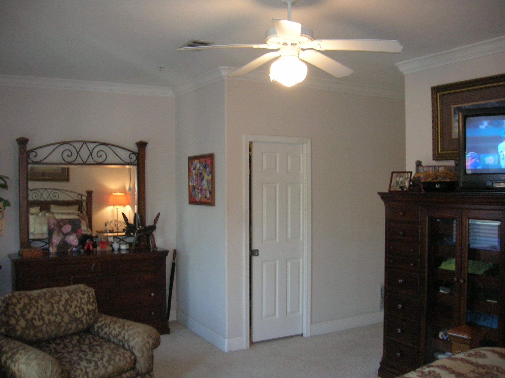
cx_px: 252
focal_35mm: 34
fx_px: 496
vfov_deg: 41.7
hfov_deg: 54.0
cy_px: 189
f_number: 2.9
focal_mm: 5.7
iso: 114
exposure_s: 1/29.8
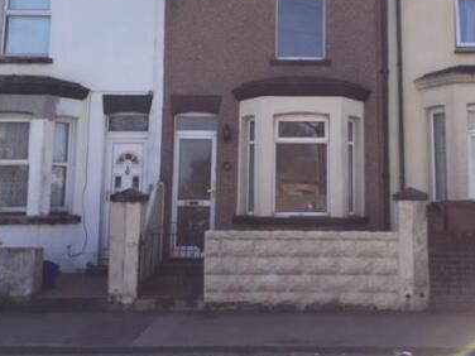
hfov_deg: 41.7
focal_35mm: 45
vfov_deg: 31.9
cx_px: 299
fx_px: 617
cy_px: 116
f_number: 2.2
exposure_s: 1/842
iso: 32
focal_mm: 4.15
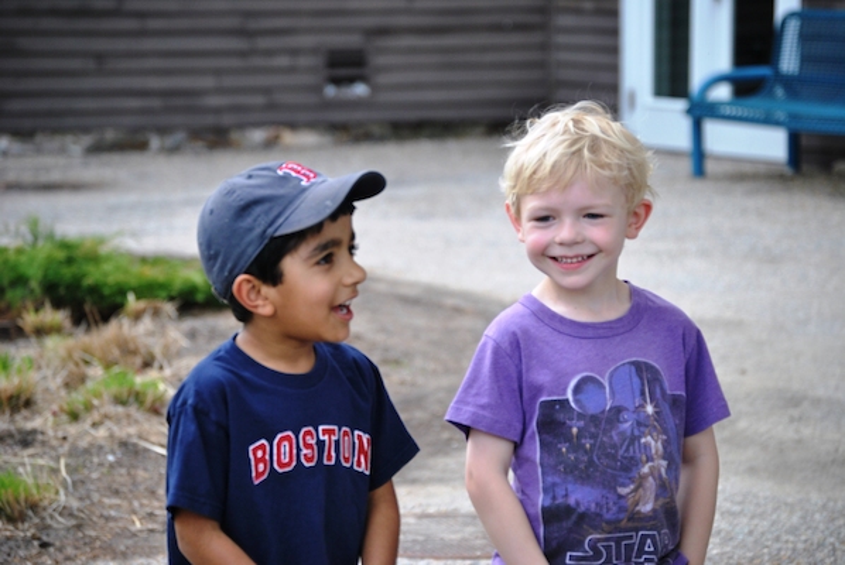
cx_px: 422
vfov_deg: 9.2
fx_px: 3524
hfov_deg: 13.7
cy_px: 282
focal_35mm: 150
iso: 200
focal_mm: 100
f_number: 5
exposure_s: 1/400
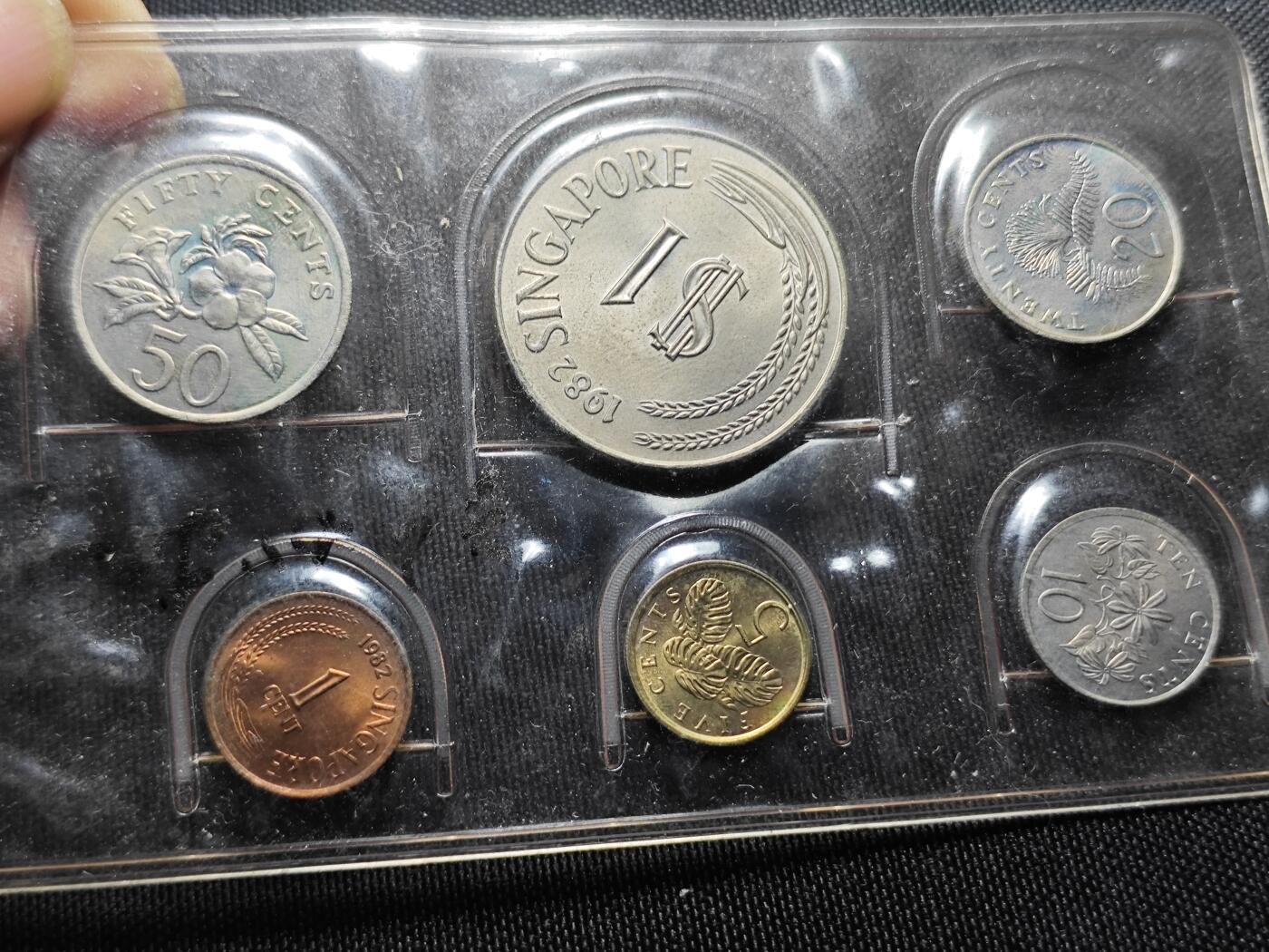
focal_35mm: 49
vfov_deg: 29.7
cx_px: 634
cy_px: 476
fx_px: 1796
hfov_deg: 38.9
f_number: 1.6
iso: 160
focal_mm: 5.84
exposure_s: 1/96.9
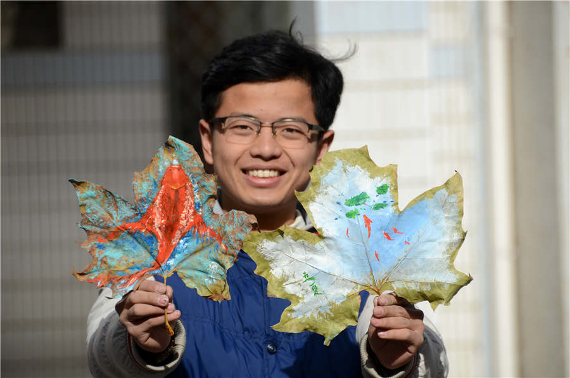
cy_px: 189
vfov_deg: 4.6
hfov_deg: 6.9
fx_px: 4740
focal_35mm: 300
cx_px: 285
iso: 200
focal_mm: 200
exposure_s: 1/1000
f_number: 5.6
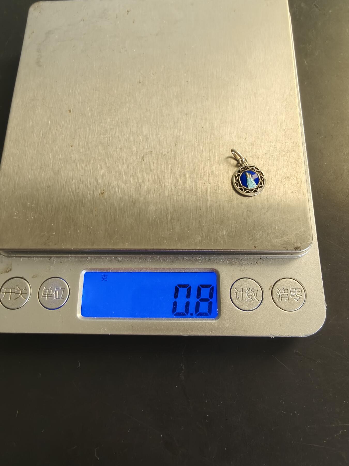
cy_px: 233
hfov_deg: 58.9
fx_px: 309
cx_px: 174
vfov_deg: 73.9
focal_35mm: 23
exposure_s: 1/52.8
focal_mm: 2.32
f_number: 2
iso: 160
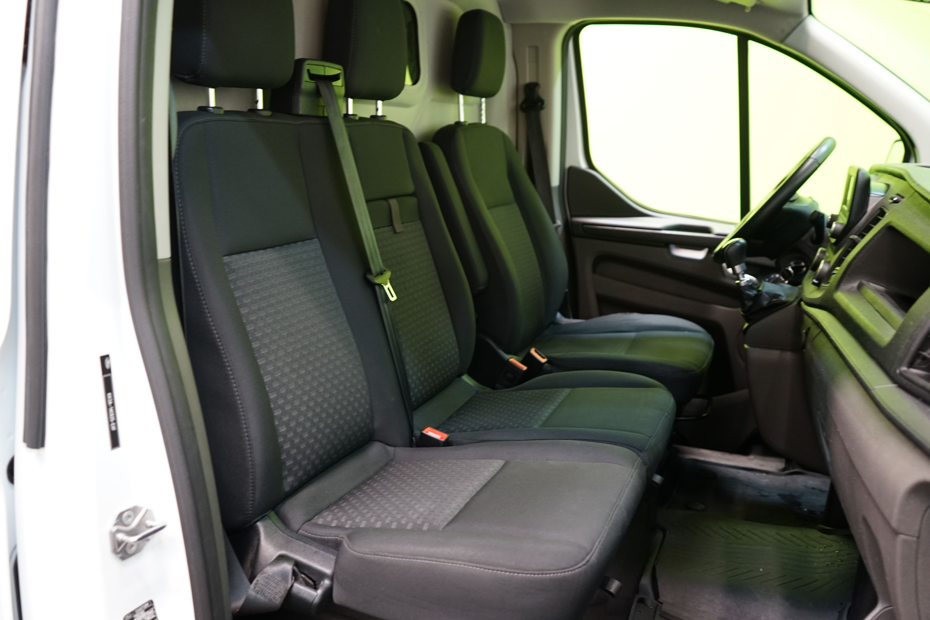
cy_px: 310
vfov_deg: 46.4
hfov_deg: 65.5
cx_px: 465
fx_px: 723
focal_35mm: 28
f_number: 3.5
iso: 1250
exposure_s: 1/30
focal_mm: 28
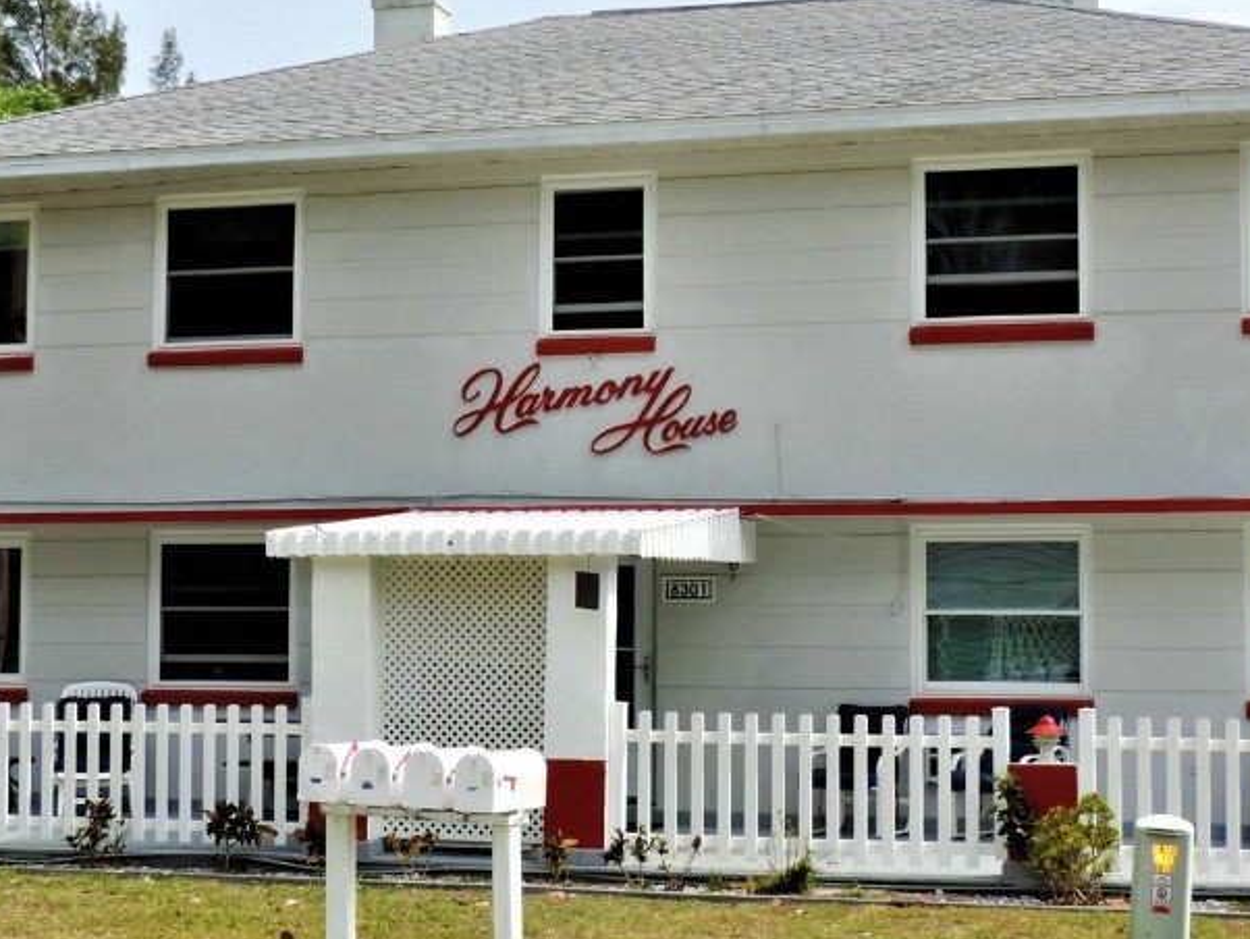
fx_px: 2456
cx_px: 642
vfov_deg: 21.6
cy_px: 457
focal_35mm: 68
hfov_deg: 28.5
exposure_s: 1/2000
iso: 180
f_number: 3.3
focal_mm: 7.1
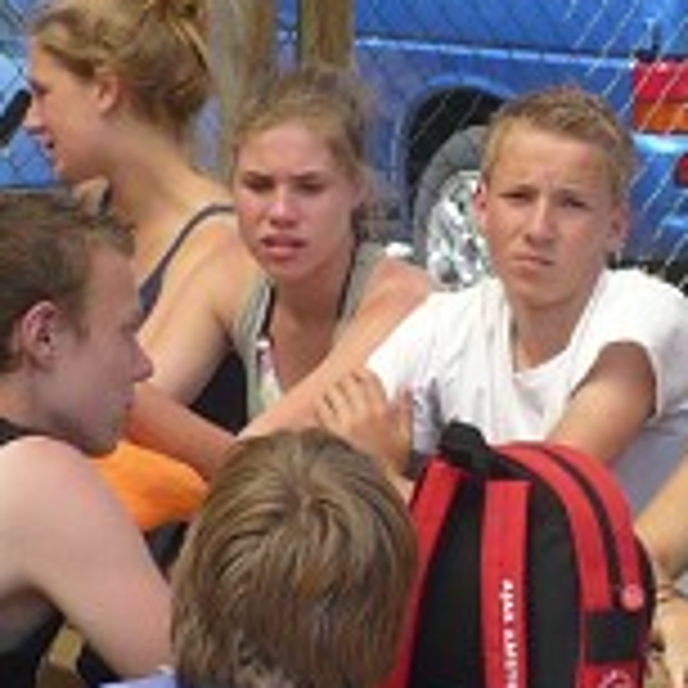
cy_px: 364
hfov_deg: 10.2
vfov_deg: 10.2
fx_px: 3845
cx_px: 643
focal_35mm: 171
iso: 100
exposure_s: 1/500
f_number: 2.8
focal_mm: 6.1
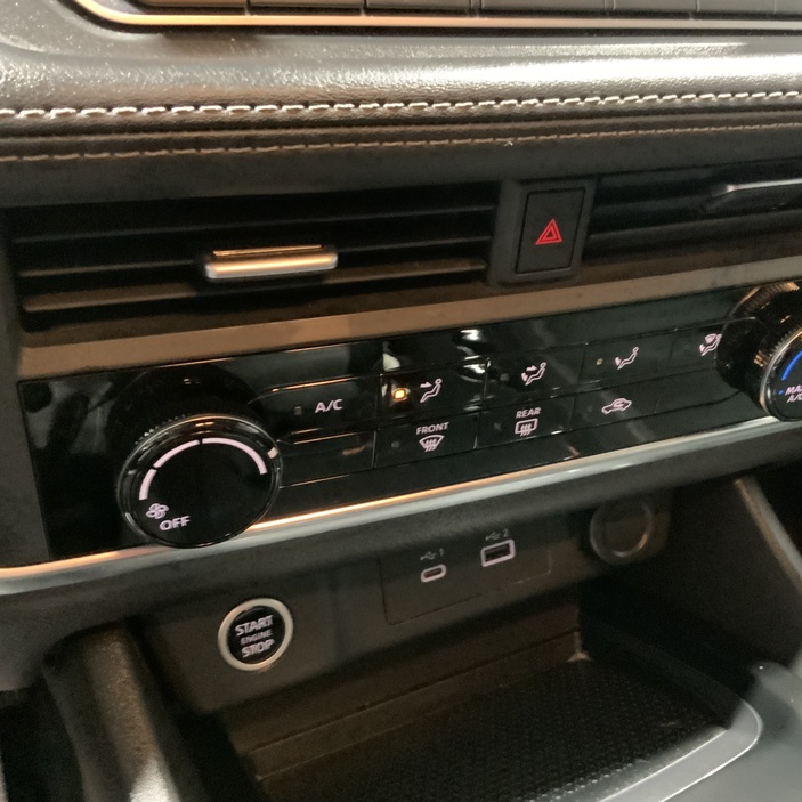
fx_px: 917
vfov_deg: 47.2
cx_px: 438
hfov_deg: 47.2
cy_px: 394
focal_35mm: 35
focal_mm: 3
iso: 640
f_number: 1.8
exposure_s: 1/24
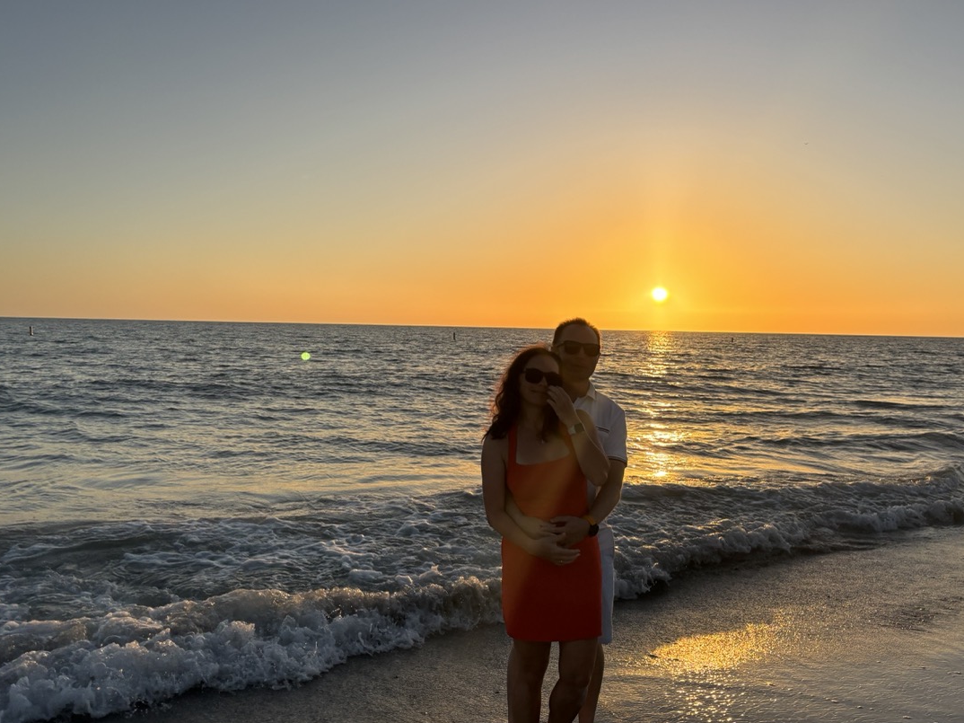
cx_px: 493
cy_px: 331
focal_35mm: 31
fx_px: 863
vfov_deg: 45.4
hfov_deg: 58.4
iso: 50
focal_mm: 5.96
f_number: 1.6
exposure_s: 1/3534
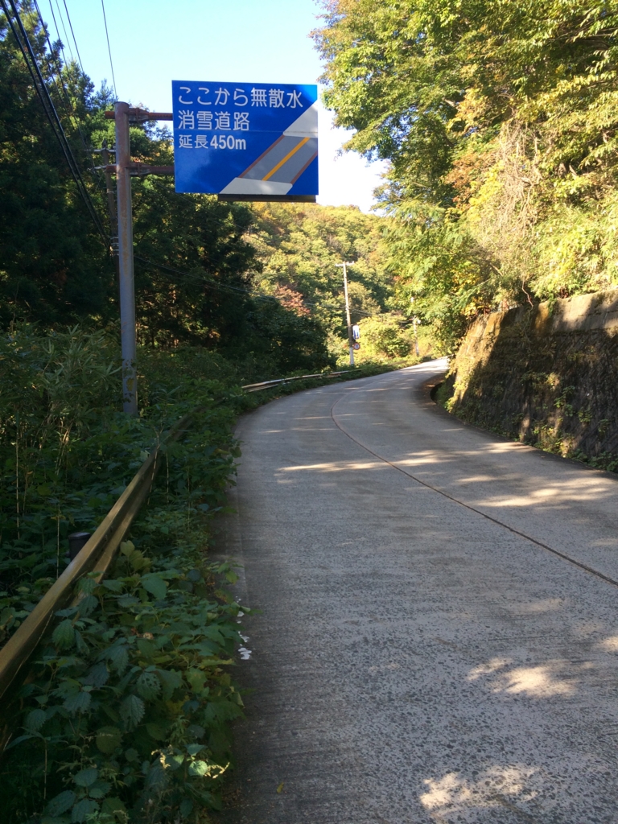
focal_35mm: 29
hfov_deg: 48.2
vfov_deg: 61.7
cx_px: 309
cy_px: 412
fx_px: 690
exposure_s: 1/229
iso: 32
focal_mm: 4.15
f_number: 2.2
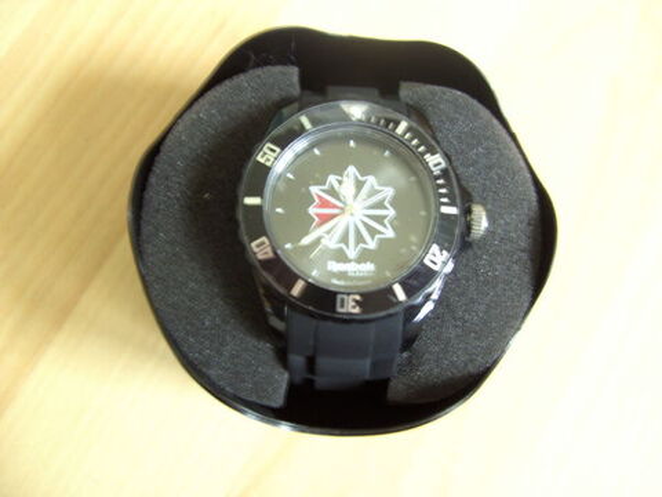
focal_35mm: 37
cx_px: 331
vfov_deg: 38.7
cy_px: 248
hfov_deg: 50.1
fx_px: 708
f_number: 2.8
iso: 100
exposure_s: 1/5
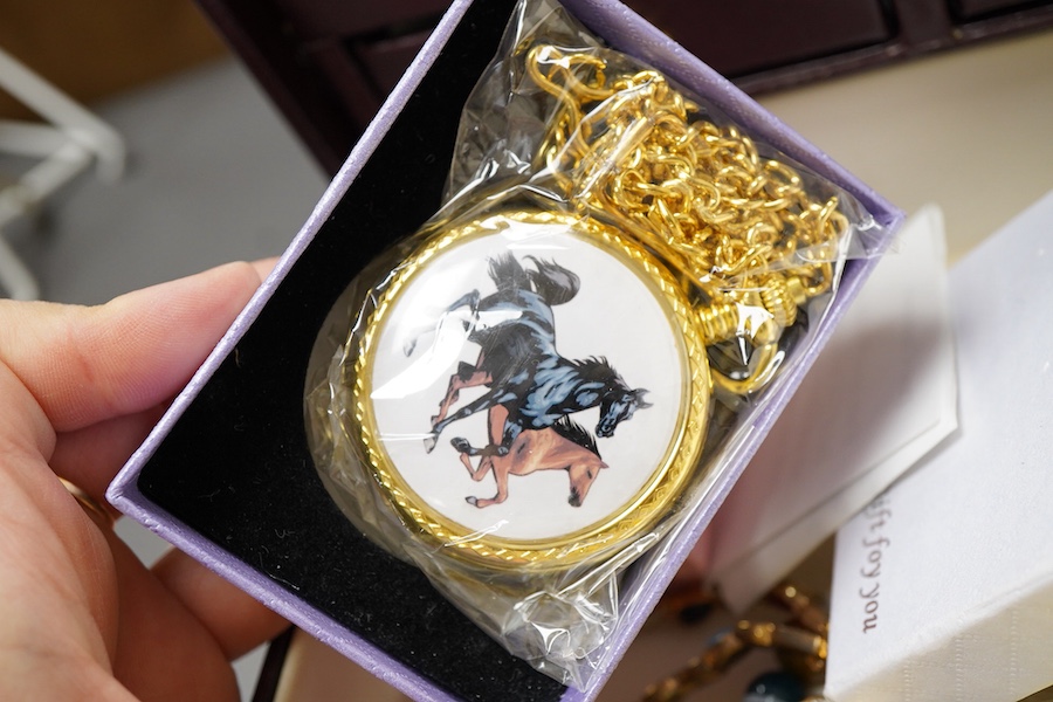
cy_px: 351
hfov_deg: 43.6
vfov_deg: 29.9
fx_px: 1316
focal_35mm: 45
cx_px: 526
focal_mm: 30
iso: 1250
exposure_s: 1/125
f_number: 8
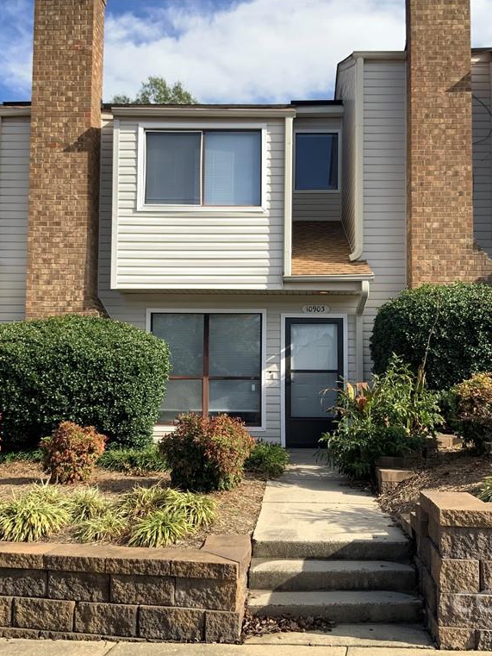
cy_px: 329
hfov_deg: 36.8
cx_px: 271
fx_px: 739
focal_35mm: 39
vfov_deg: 47.9
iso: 16
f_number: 1.8
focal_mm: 3
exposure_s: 1/545
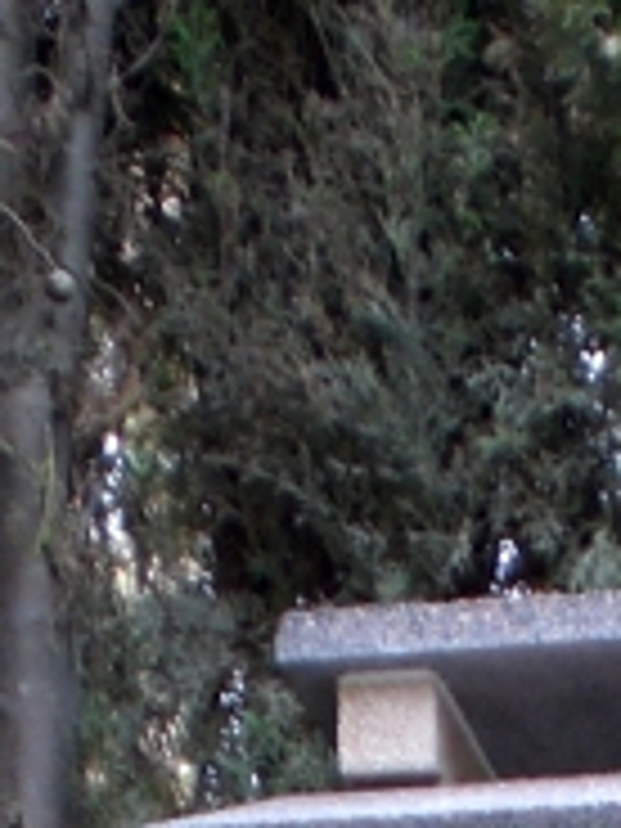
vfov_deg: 9.7
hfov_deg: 7.9
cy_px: 1818
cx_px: 736
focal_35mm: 186
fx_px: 4449
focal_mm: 6.3
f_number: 3.1
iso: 100
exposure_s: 1/200
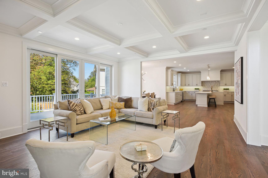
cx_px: 134
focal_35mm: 17
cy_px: 89
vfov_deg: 70.4
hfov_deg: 93.3
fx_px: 127
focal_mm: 17
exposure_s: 1/30
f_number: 8
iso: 200
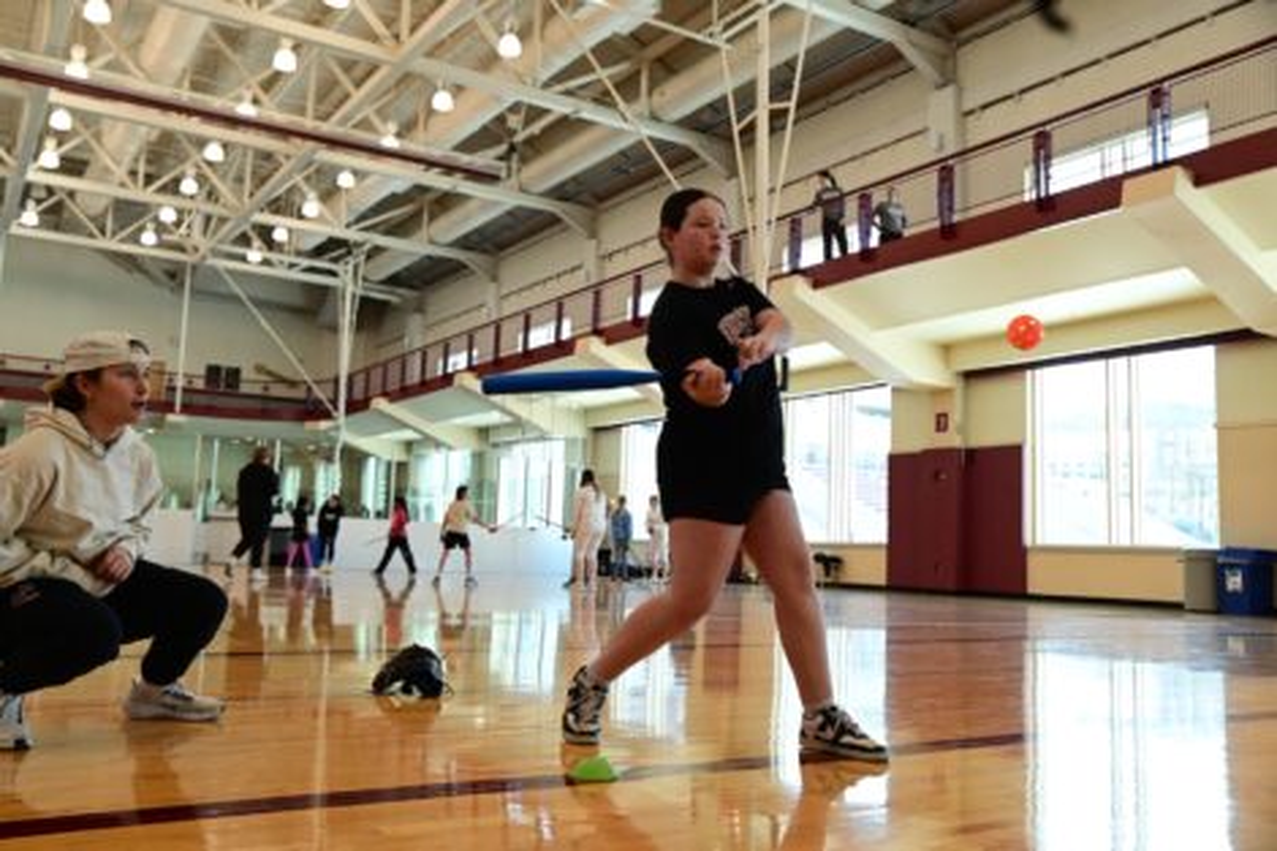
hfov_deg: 58.7
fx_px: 1135
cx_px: 638
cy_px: 426
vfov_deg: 41.1
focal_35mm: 32
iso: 5000
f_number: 4.5
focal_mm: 32
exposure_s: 1/1250
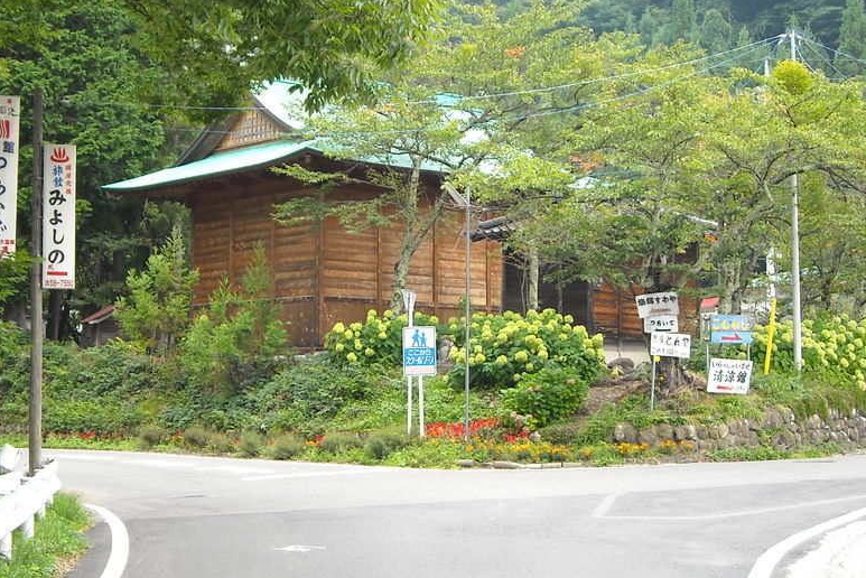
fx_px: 1708
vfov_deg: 19.2
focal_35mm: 71
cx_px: 266
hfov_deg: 28.2
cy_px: 250
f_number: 3.1
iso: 64
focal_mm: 7.1
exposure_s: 1/105
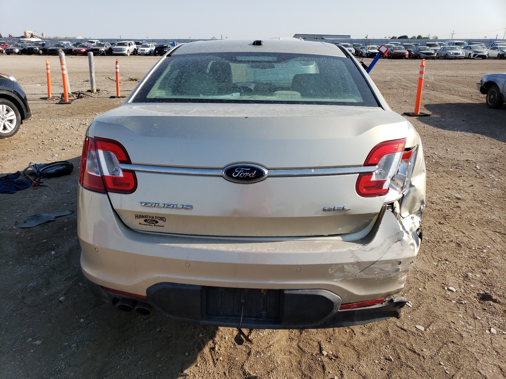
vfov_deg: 53.1
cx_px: 253
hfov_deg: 67.3
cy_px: 190
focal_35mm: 26
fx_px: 380
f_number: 1.5
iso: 50
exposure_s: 1/2500
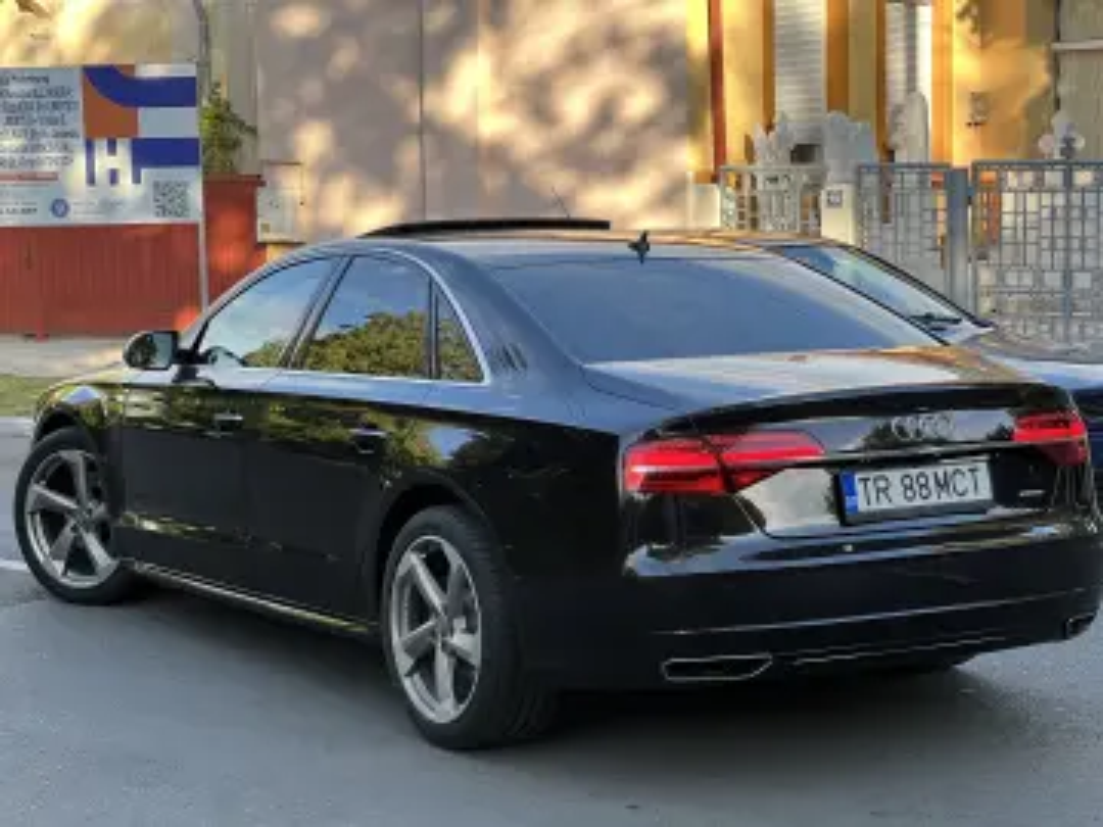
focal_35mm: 77
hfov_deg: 25.3
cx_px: 552
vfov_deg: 19.1
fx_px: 2454
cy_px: 414
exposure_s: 1/121
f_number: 2.8
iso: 32
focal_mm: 9
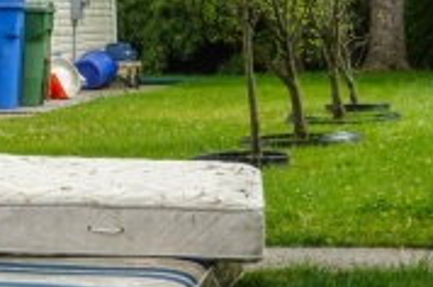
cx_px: -100
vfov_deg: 6.2
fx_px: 2665
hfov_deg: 9.2
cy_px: 71
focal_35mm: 222
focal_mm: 28
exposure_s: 1/250
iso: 125
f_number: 4
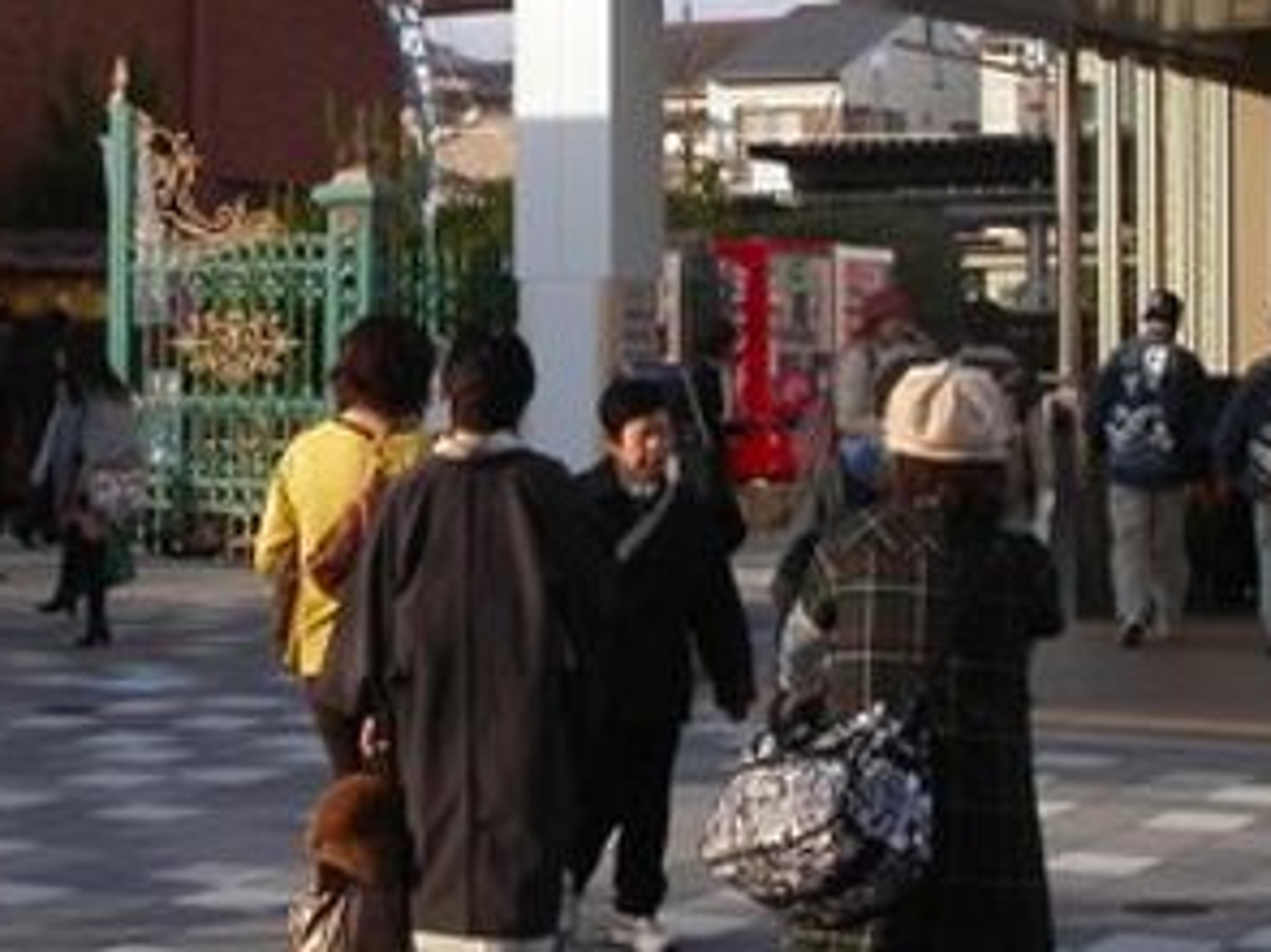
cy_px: 106
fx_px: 3230
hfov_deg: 22.0
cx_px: 241
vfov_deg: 16.6
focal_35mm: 88
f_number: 8
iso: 100
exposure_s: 1/180
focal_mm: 8.4
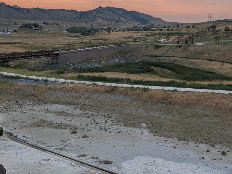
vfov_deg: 26.8
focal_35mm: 53
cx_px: 85
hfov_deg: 35.9
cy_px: 23
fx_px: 356
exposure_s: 1/413
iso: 41
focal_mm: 2.35
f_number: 2.2
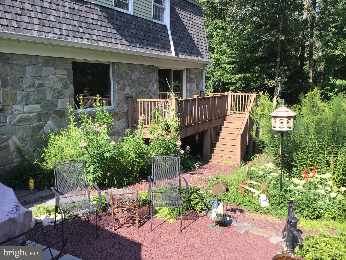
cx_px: 173
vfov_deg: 45.4
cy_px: 130
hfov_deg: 58.4
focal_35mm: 31
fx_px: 310
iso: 25
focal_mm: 3.3
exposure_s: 1/354
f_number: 2.4
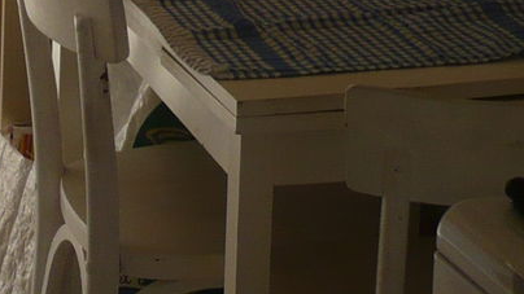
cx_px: -202
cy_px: -430
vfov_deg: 7.5
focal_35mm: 151
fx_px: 2097
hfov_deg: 13.6
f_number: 2.8
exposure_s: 1/100
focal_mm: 5.8
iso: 100
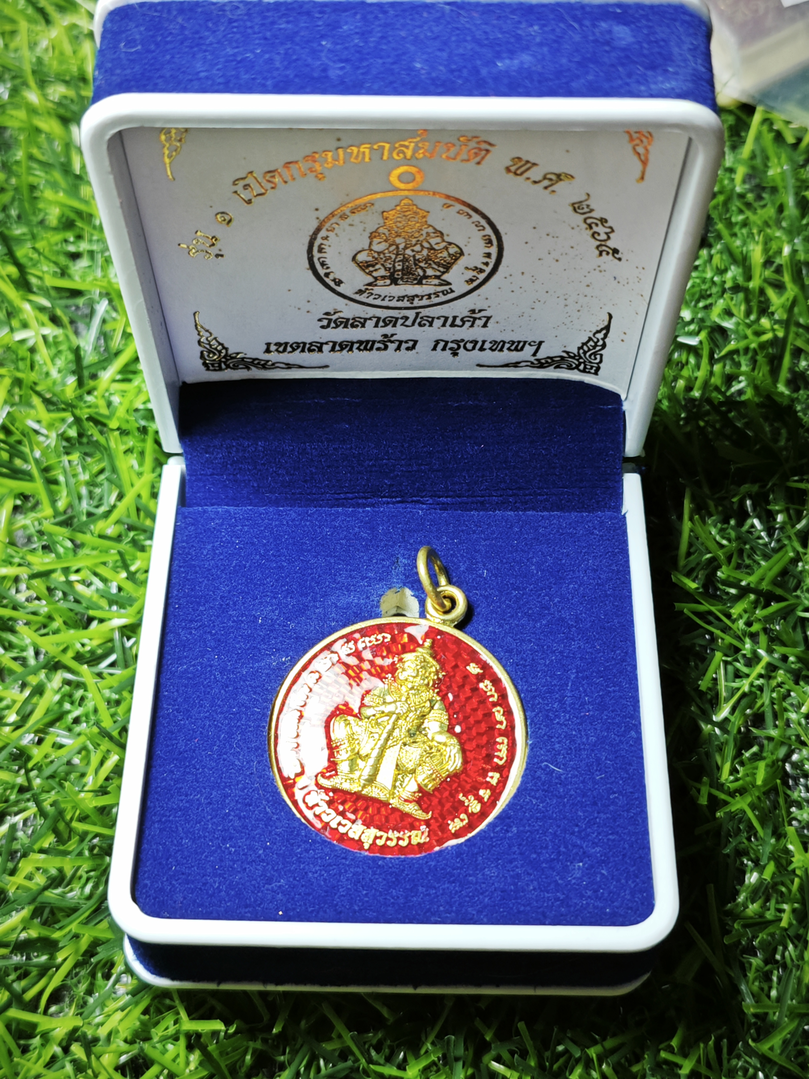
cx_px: 404
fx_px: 717
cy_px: 540
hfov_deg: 58.9
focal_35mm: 23
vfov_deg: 73.9
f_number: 1.8
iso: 50
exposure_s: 1/100
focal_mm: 5.43
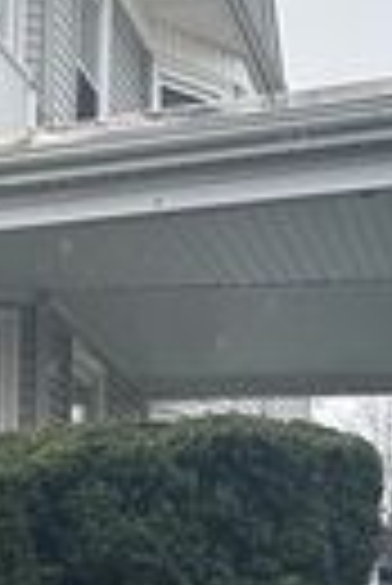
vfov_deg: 15.9
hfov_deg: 9.7
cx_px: -496
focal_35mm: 128
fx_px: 2085
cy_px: 475
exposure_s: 1/767
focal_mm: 6.86
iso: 80
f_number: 1.78
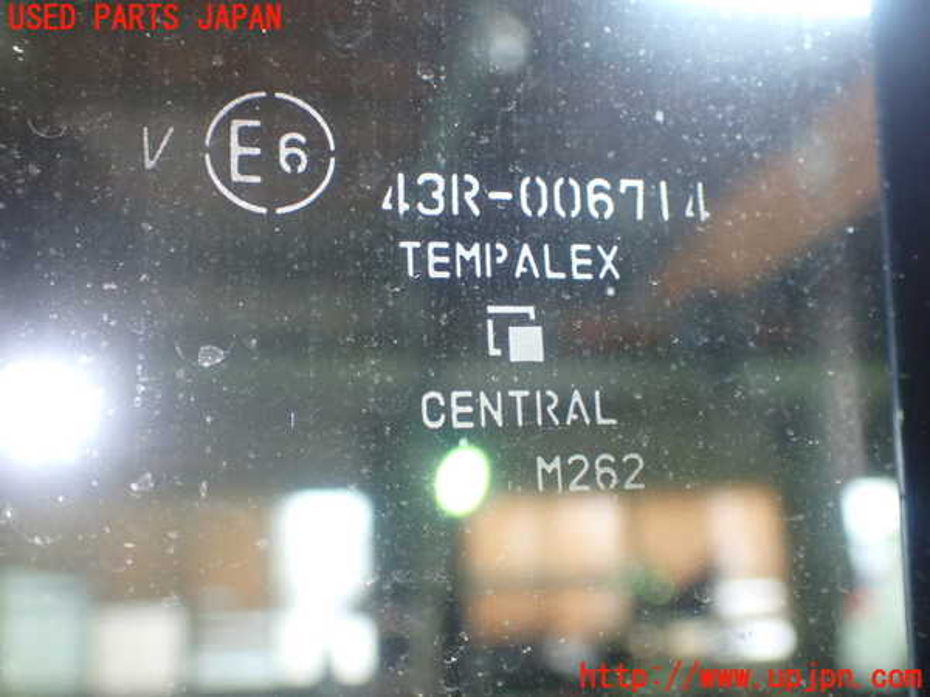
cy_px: 348
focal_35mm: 44
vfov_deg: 32.9
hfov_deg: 42.9
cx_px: 465
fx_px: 1182
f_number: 2.9
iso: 800
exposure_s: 1/40
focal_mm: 7.84
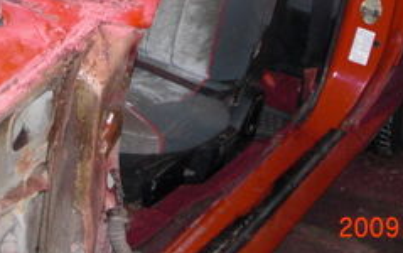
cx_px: 125
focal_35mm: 102
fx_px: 1122
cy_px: -96
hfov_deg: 20.3
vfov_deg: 12.4
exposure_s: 1/60
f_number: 2.8
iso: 200
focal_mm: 6.3
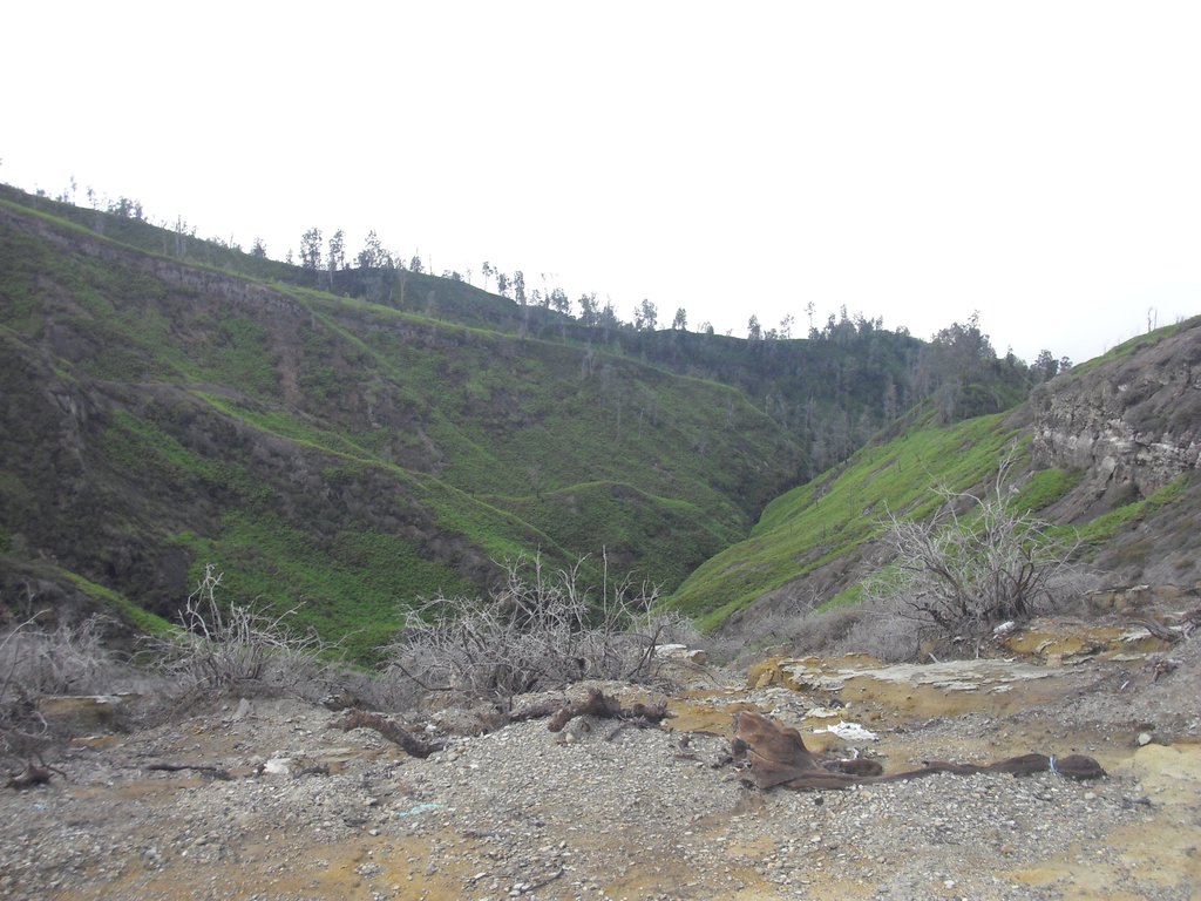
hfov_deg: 49.0
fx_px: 1318
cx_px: 600
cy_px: 450
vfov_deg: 37.7
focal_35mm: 38
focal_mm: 6.2
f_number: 8
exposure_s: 1/80
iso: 100
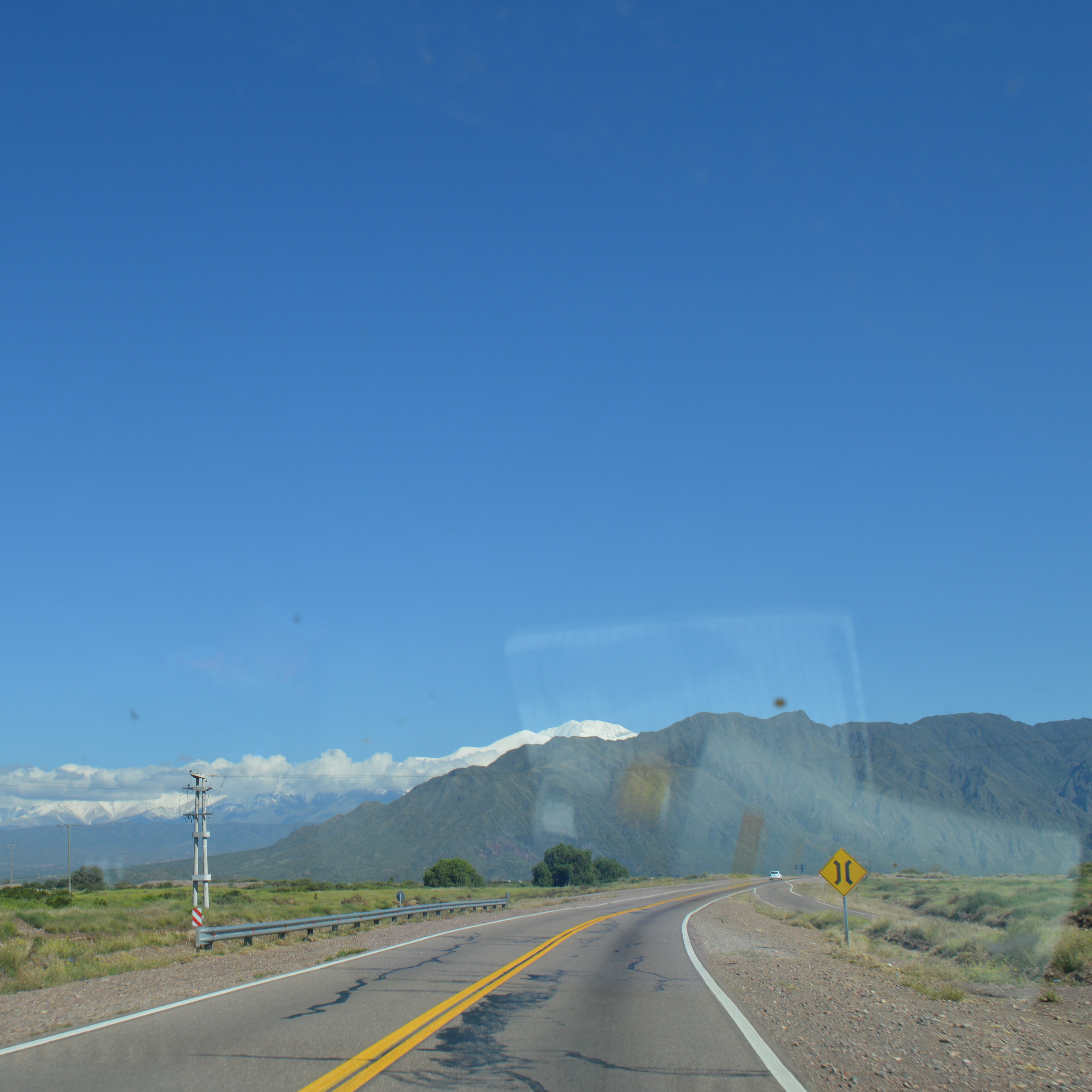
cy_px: 552
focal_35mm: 43
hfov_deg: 38.4
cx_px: 310
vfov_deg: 39.2
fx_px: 1535
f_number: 9
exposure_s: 1/320
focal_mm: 22
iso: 100
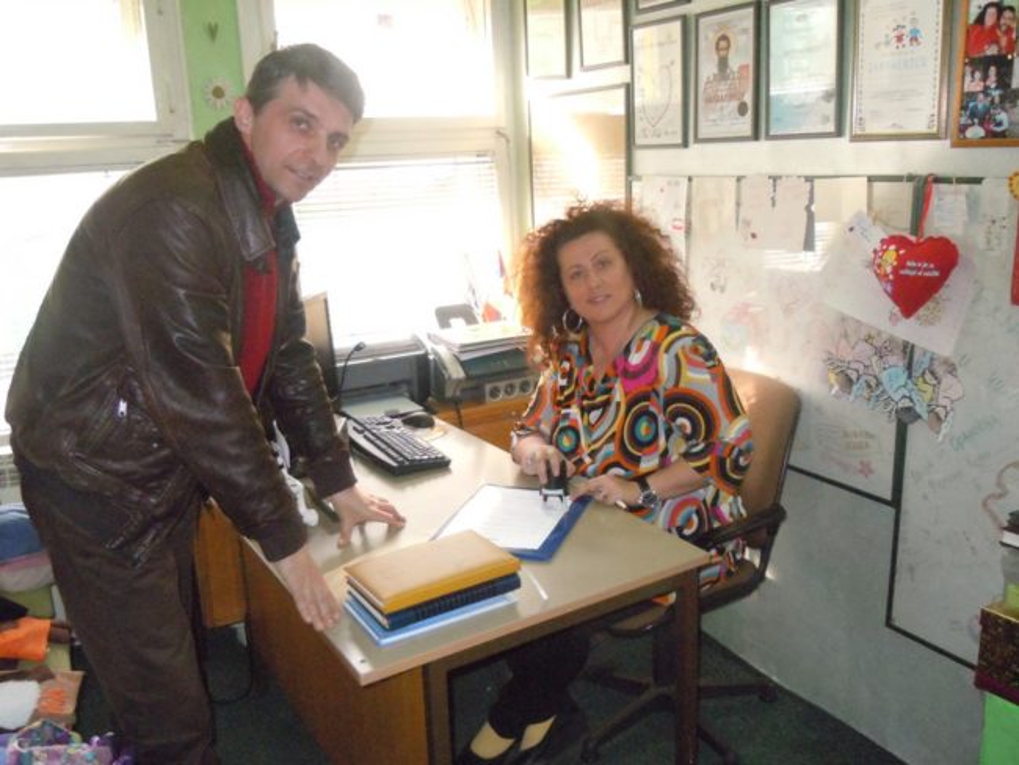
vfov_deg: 46.8
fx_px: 883
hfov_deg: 59.9
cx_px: 510
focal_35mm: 30
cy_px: 382
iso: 1600
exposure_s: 1/200
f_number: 3.5
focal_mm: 5.4
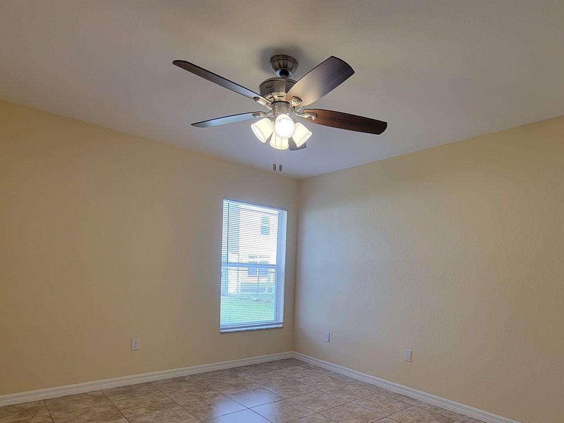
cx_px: 322
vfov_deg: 63.5
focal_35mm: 20
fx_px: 326
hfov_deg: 81.3
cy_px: 297
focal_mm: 2.2
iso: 80
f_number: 2.2
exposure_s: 1/60
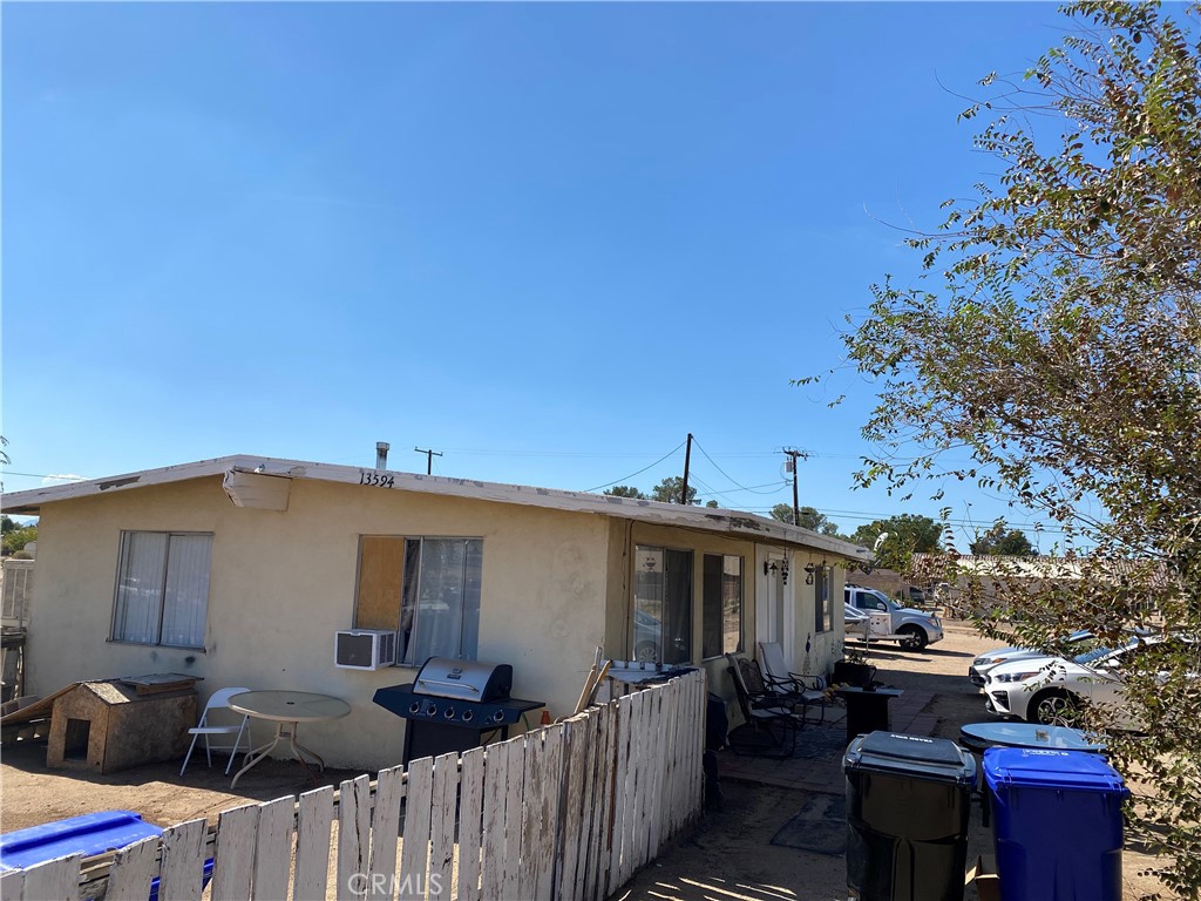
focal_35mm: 26
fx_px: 902
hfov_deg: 67.3
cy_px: 450
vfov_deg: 53.1
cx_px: 600
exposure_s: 1/3984
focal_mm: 4.25
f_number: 1.8
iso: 32
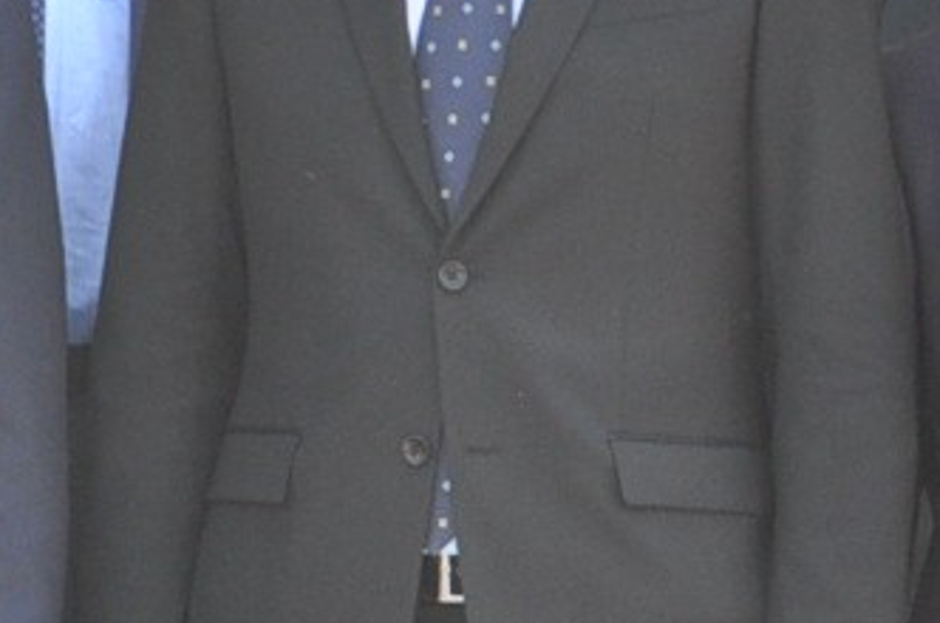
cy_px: -971
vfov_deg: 4.0
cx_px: -396
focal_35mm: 339
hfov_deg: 6.0
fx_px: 8841
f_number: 7.1
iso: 400
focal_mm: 35
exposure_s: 1/200
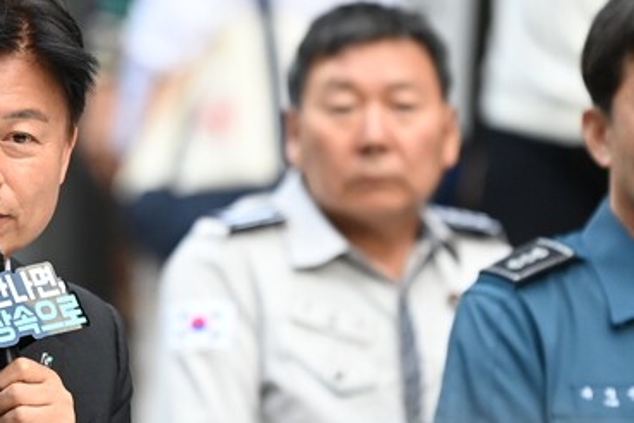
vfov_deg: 2.6
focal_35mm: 521
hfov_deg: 4.0
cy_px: 182
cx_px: 70
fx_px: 9175
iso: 2000
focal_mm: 200
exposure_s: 1/2500
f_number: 2.8
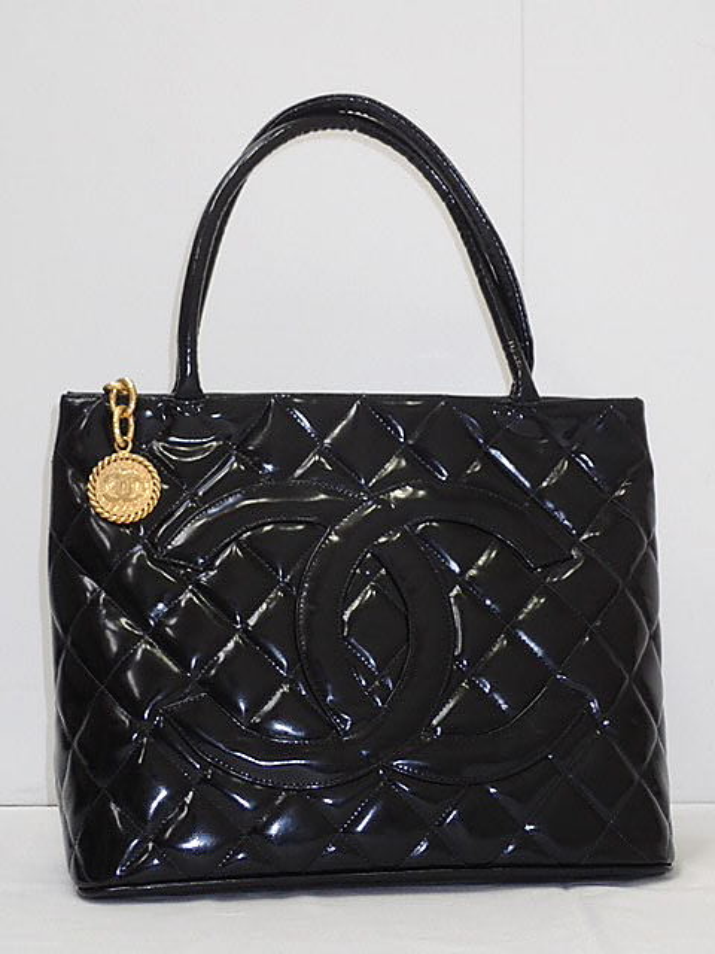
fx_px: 1790
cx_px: 358
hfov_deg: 22.6
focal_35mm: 65
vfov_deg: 29.8
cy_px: 477
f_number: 3.8
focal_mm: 11.78
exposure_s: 1/60
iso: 320
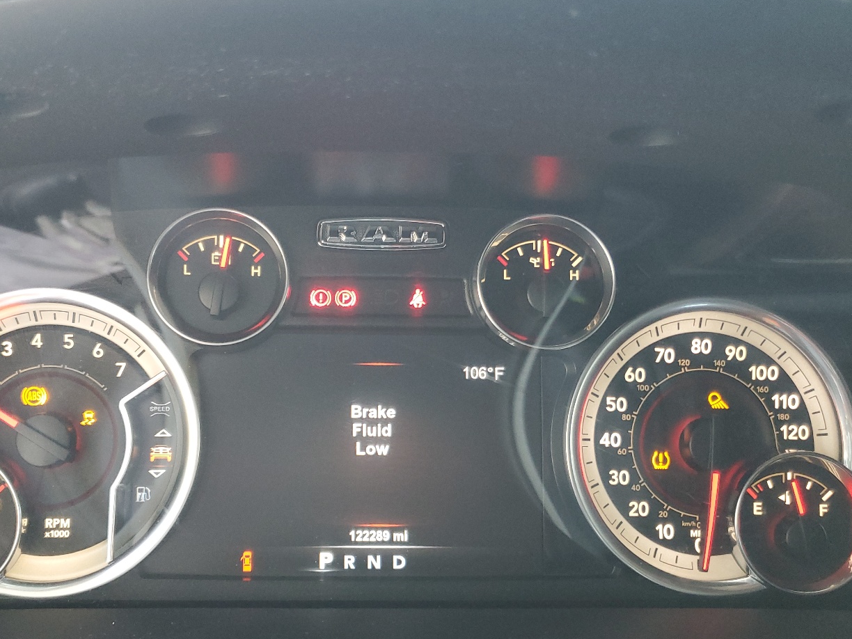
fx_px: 837
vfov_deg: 41.7
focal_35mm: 34
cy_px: 352
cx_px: 356
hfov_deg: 53.7
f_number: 1.5
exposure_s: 1/60.2
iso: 148
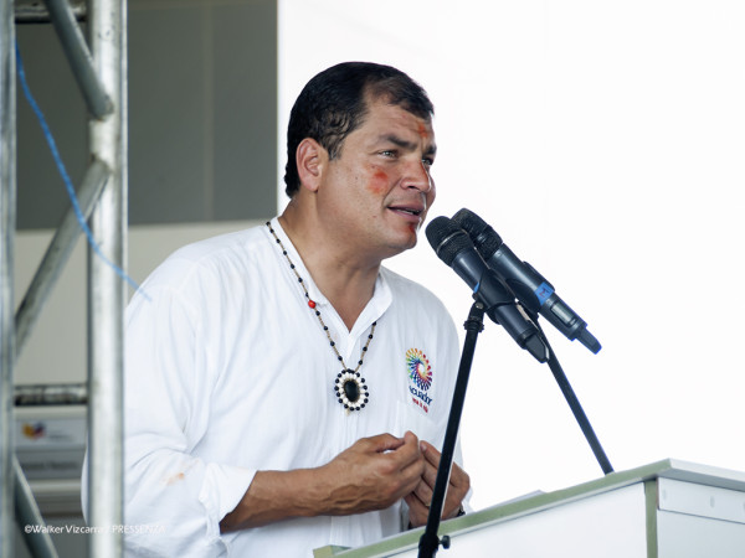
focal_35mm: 300
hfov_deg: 6.6
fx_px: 6457
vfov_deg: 5.0
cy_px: 279
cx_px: 372
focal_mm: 150
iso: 100
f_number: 5.6
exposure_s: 1/30
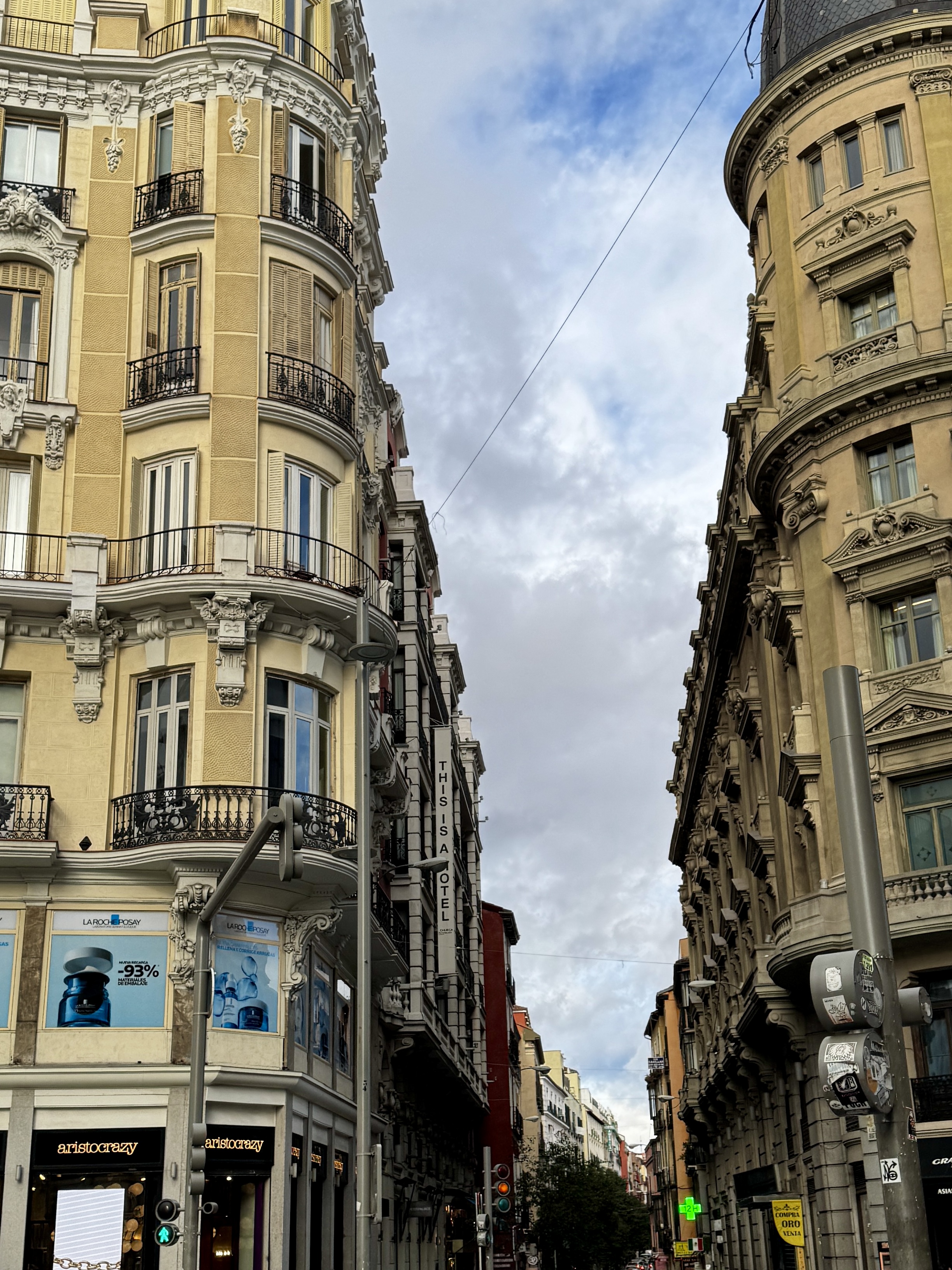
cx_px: 476
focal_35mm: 24
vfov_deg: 71.6
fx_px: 880
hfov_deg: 56.8
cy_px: 635
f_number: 1.78
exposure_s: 1/1818
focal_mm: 6.76
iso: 80
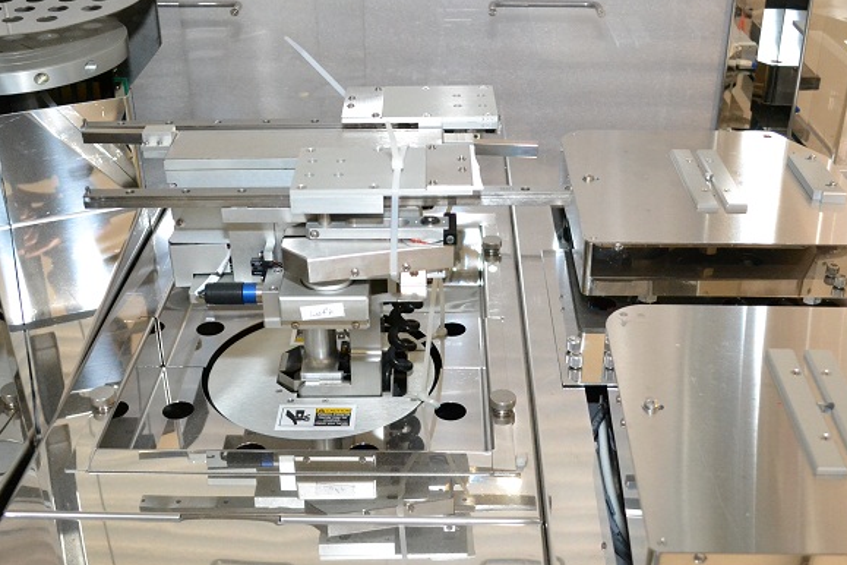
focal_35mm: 43
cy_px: 320
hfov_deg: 45.4
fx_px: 1012
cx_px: 437
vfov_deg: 31.2
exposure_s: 1/60
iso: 2500
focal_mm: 18
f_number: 3.5
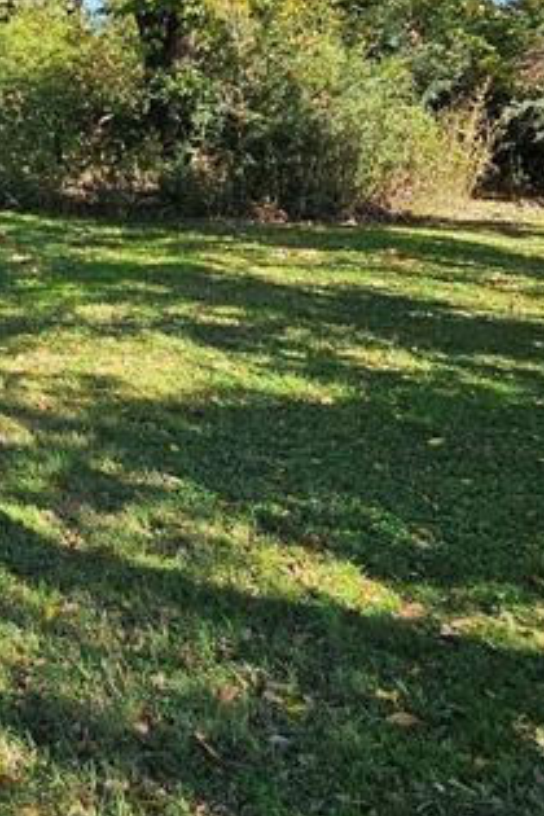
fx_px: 997
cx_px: -127
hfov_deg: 26.7
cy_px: 161
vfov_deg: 42.5
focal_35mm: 44
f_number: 2.2
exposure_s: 1/871
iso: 50
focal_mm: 2.2
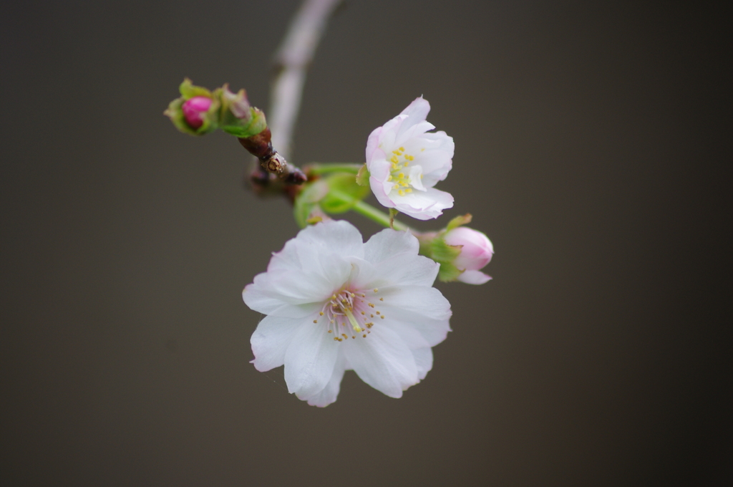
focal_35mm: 285
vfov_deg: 4.8
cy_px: 244
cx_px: 366
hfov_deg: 7.2
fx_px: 5795
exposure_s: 1/250
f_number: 6.3
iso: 400
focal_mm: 190
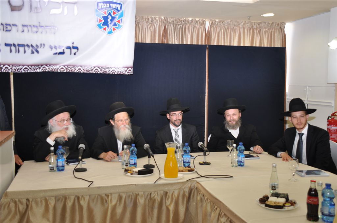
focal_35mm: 42
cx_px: 168
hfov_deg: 46.5
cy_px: 112
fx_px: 393
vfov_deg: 31.8
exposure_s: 1/40
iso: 200
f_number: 4.5
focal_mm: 28
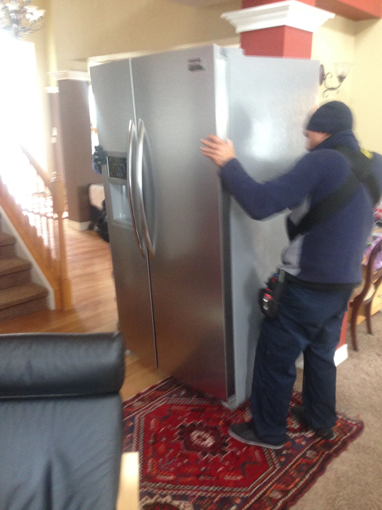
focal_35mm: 33
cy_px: 255
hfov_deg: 42.9
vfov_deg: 55.4
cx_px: 191
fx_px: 486
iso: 200
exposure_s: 1/20
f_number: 2.4
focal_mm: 4.12
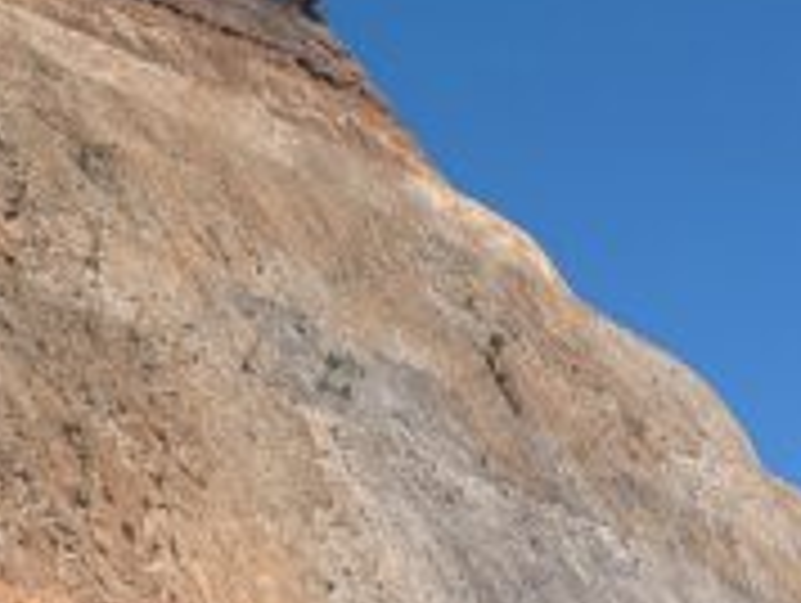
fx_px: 2248
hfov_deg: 19.8
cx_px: 81
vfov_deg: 15.1
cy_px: 522
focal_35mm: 97
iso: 41
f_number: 1.89
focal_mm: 5.43
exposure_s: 1/1919
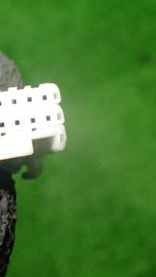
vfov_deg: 36.6
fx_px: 418
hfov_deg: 20.6
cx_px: 9
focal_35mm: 57
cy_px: 128
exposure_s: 1/125
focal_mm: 5.4
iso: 640
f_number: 2.3
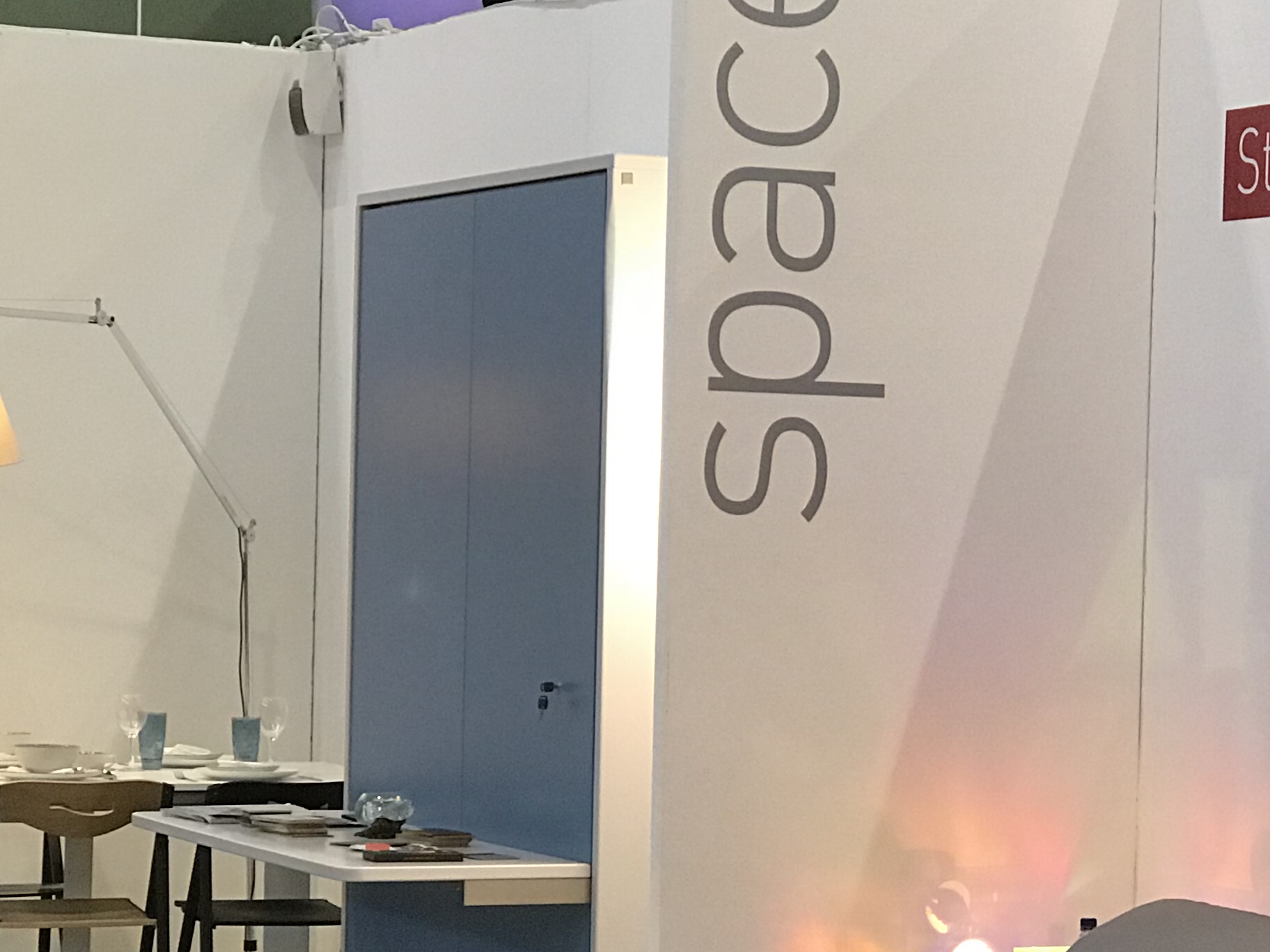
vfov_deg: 11.7
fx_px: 4623
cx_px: 1052
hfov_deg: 15.5
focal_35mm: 126
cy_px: 677
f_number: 2.8
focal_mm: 6.6
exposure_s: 1/100
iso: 320
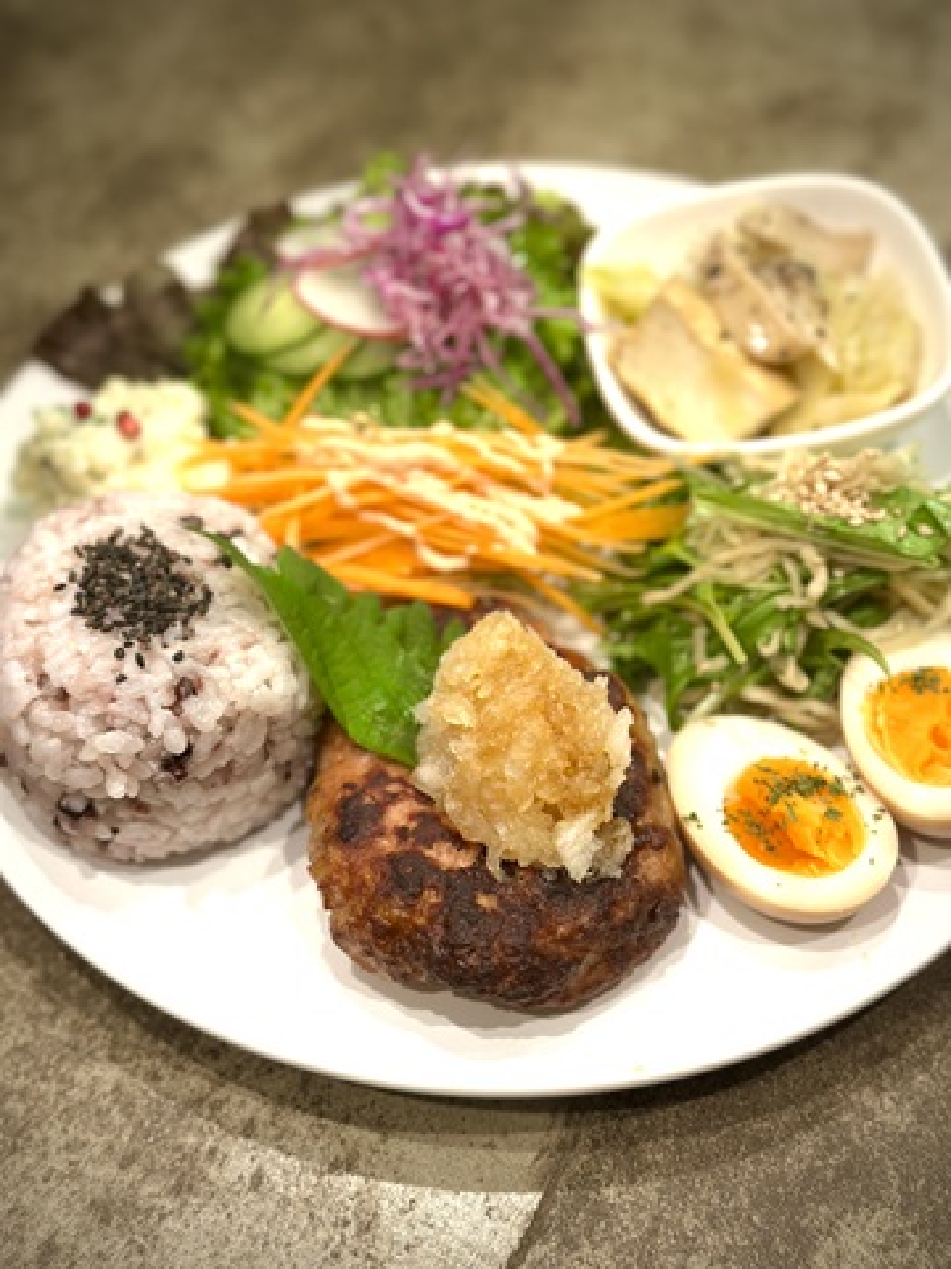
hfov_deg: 30.3
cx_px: 476
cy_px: 634
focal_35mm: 48
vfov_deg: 39.7
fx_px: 1758
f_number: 1.78
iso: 250
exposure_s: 1/50
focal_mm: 6.86
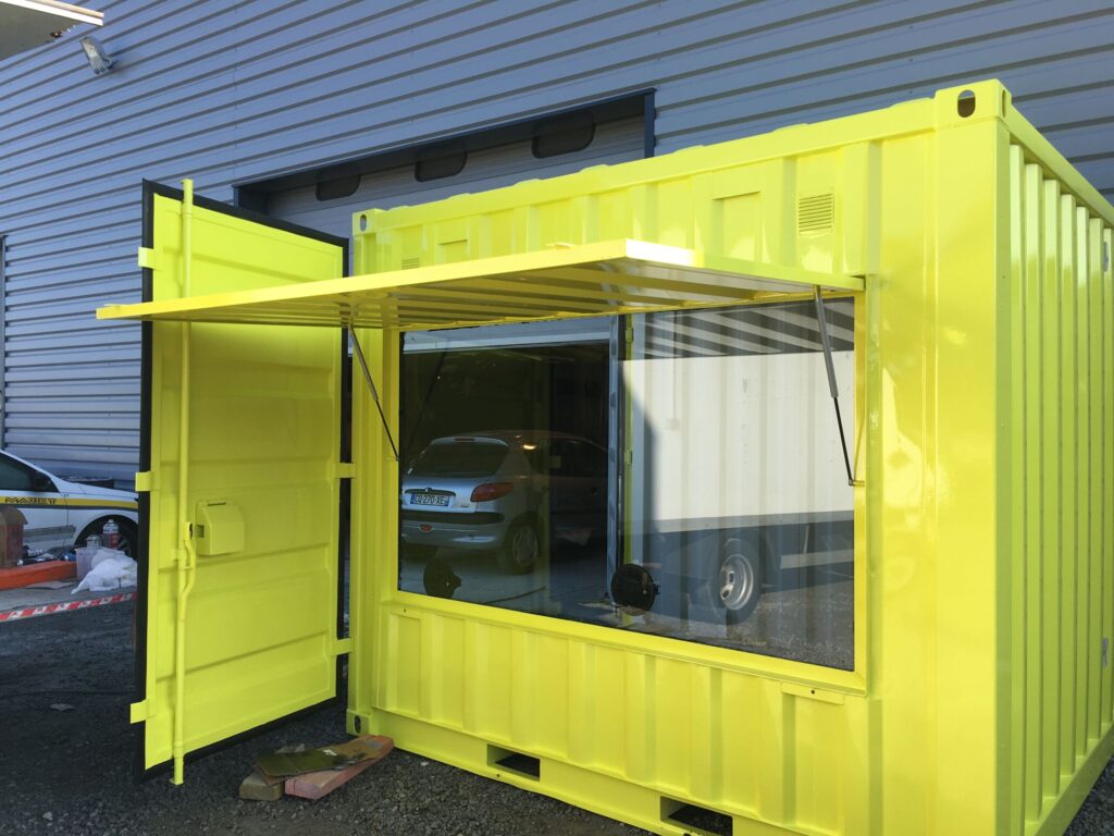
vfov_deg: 48.2
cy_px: 418
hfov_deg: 61.7
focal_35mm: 29
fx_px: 933
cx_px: 557
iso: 25
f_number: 2.2
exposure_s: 1/493
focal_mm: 4.15
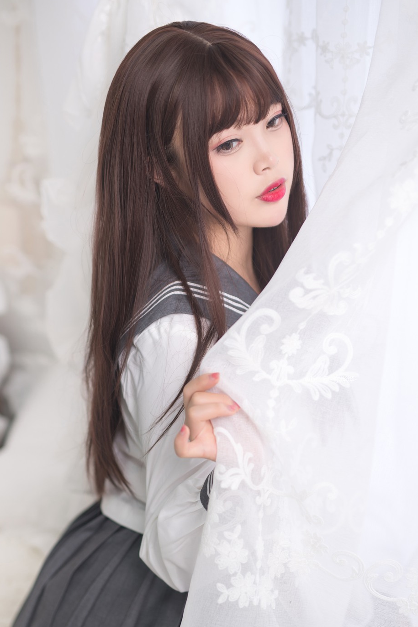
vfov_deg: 28.3
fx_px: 1237
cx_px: 201
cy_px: 404
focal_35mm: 71
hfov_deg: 19.2
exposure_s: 1/60
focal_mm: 50
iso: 100
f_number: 1.8
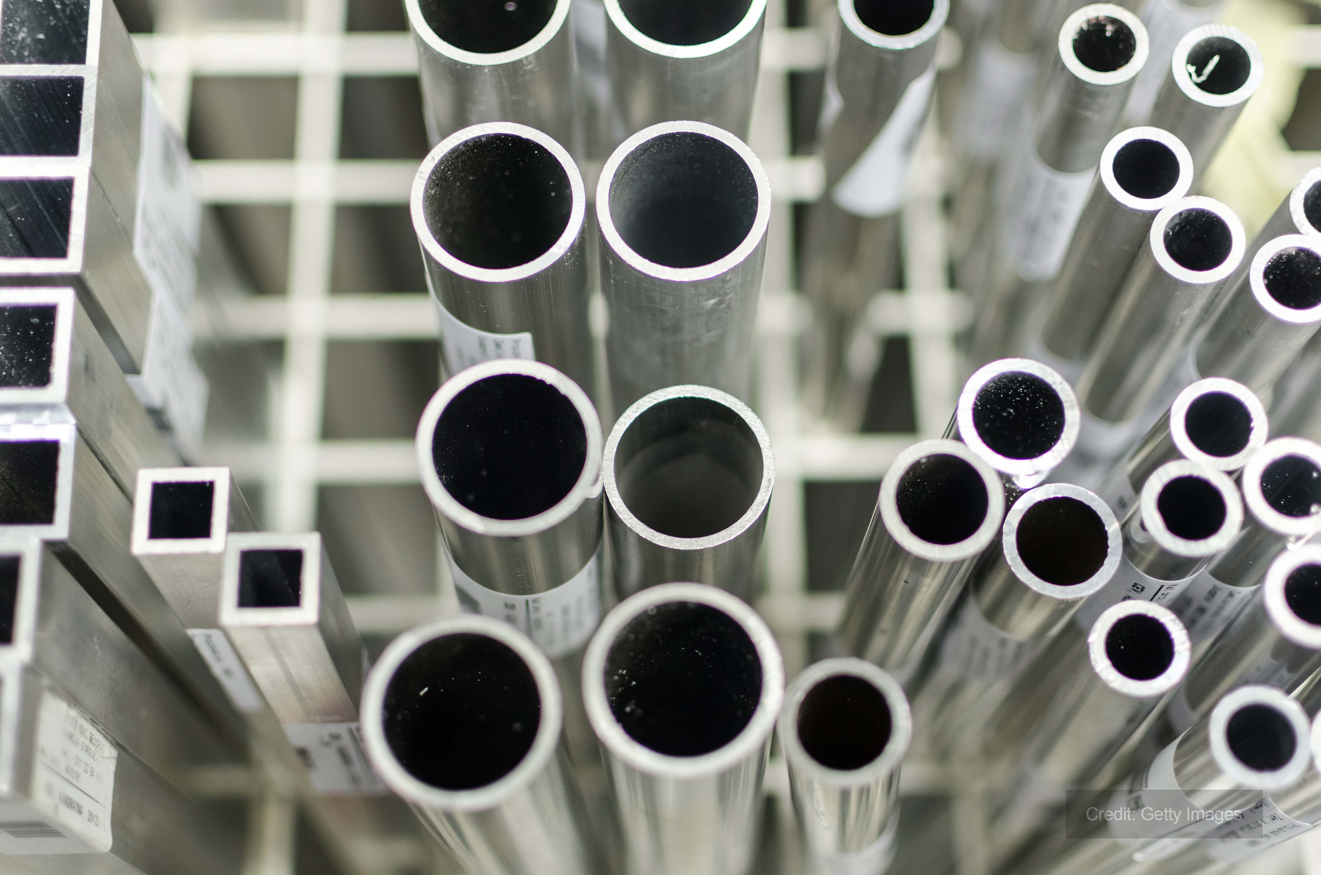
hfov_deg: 37.9
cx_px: 660
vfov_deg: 25.6
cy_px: 438
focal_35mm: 52
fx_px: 1923
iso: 320
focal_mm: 35
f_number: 2
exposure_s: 1/80
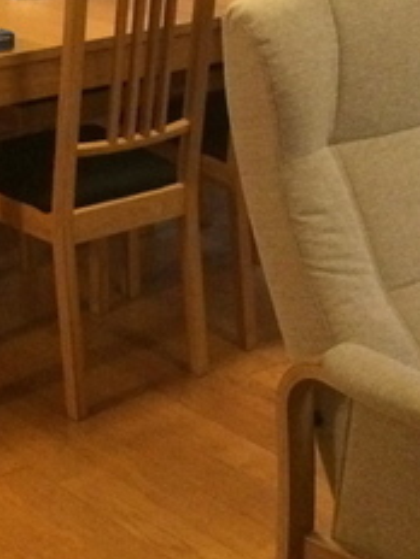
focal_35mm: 96
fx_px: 1553
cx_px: 186
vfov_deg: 20.2
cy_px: 111
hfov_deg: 15.4
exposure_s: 1/17
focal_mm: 4.15
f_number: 2.2
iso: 500
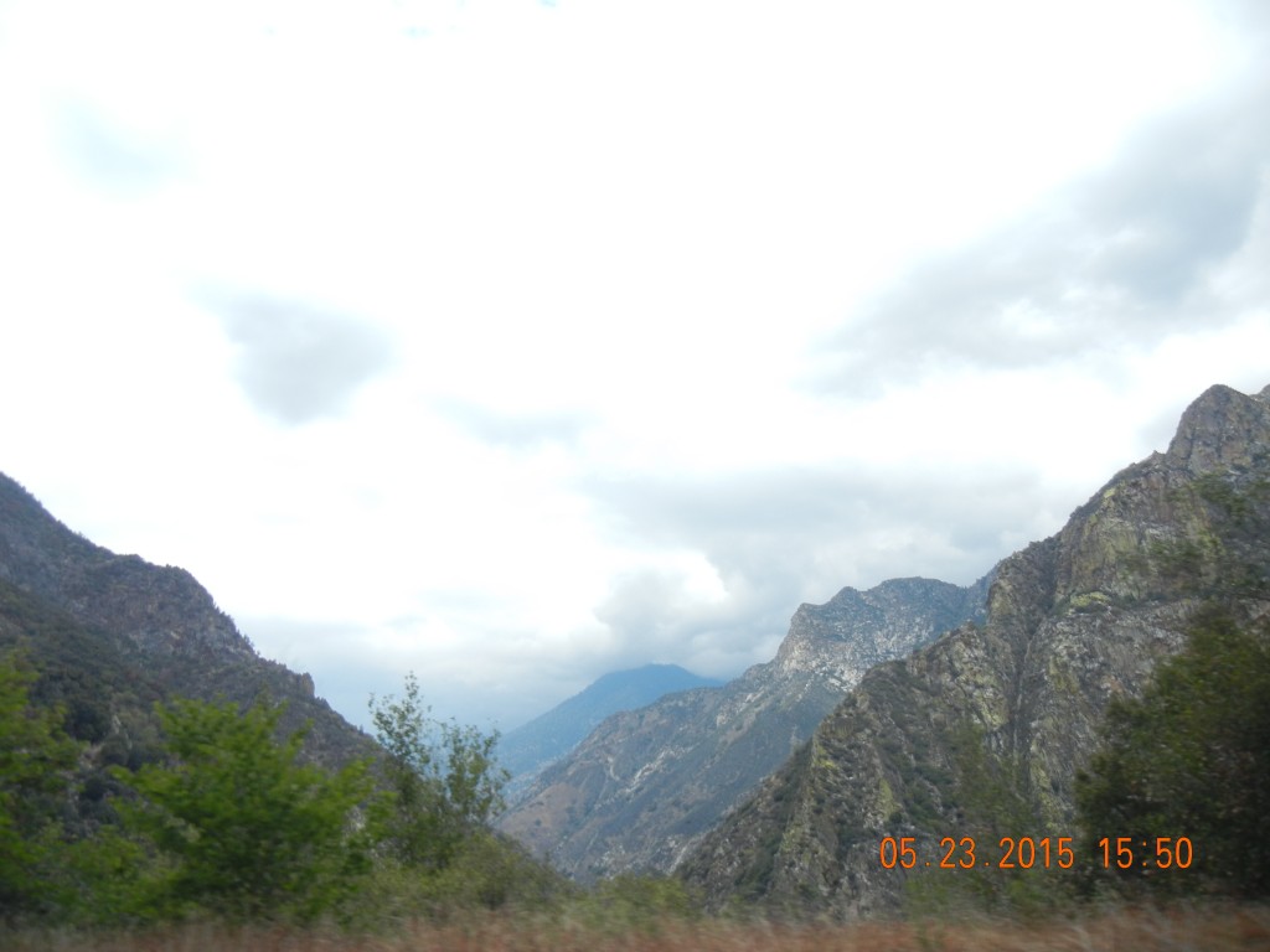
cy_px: 476
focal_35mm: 30
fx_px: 1101
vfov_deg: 46.8
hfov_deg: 60.0
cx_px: 635
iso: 160
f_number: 7
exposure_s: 1/275
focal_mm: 5.4
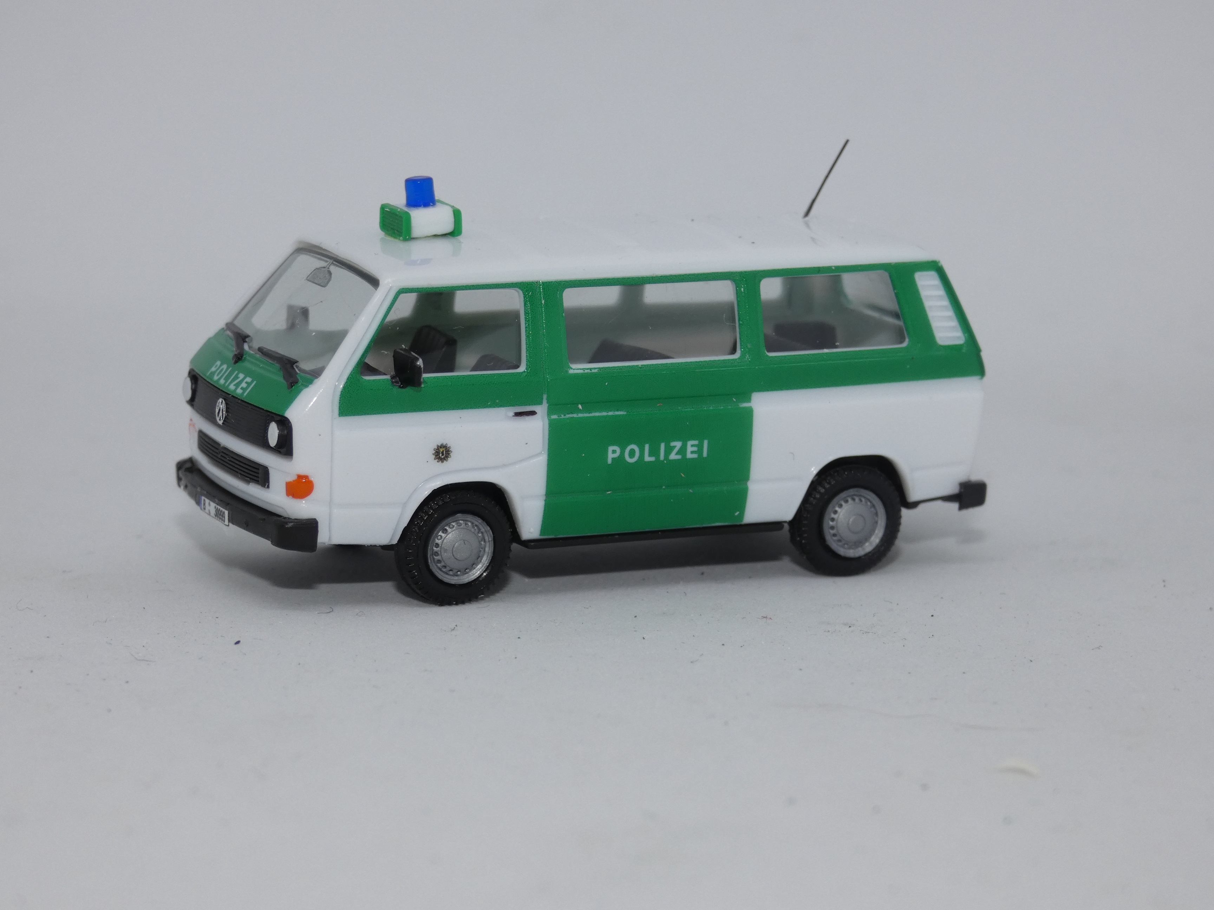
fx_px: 4489
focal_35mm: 128
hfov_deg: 15.4
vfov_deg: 11.6
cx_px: 607
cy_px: 455
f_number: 5.2
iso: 80
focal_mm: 22.9
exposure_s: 1/60
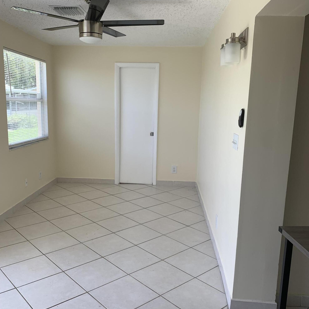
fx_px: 313
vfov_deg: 52.5
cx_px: 155
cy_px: 162
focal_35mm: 31
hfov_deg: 52.5
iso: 25
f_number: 1.8
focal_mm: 4.25
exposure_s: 1/261
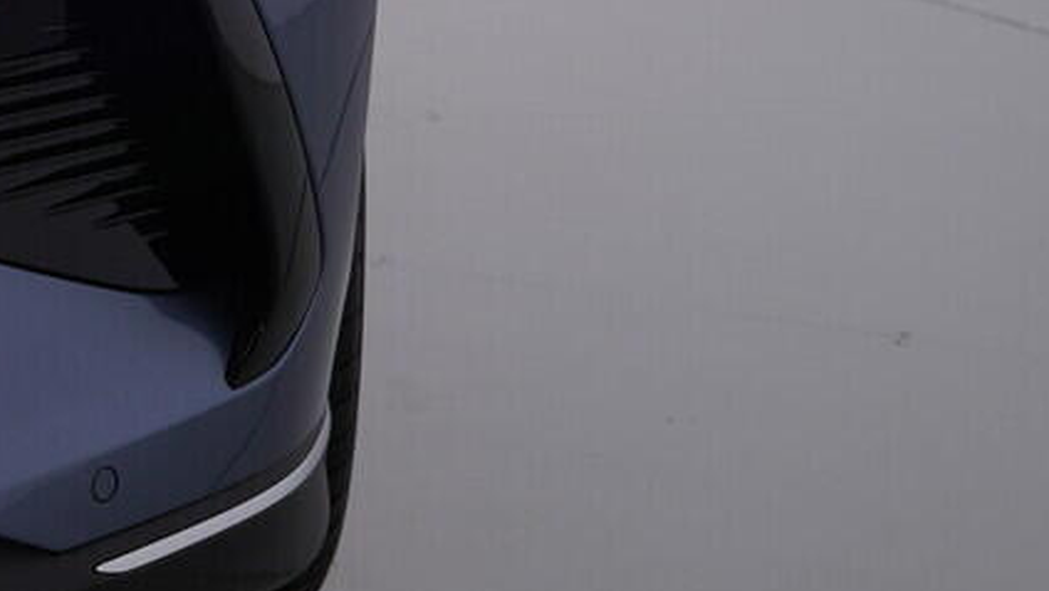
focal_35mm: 91
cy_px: -110
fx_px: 2532
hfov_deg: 22.9
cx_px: 129
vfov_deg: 13.0
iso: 125
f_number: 4.5
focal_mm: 24
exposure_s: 1/100
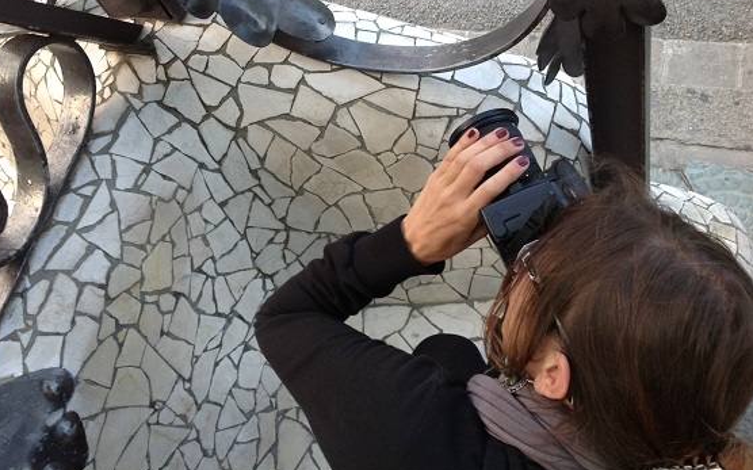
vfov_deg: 31.8
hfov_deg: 49.3
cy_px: 173
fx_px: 821
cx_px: 351
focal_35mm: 40
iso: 80
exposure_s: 1/60
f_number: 2.4
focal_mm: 4.28
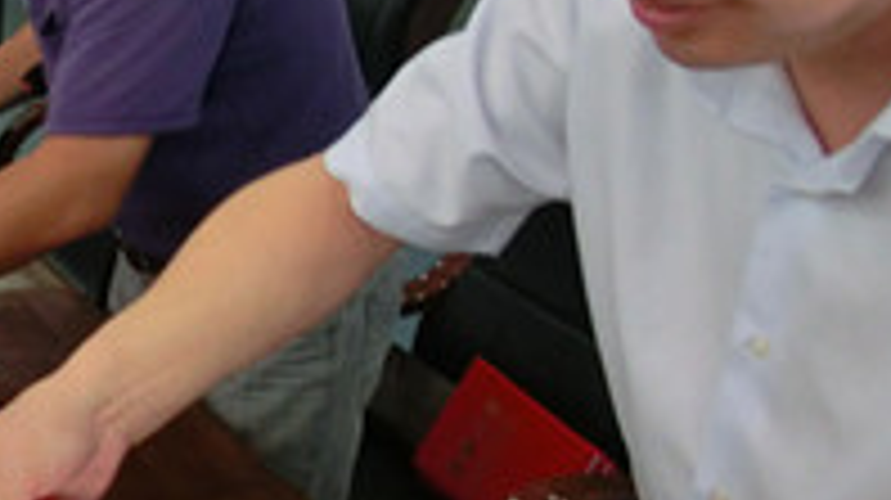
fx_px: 1558
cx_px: 58
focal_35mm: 66
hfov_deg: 30.3
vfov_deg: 18.2
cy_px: 232
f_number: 3
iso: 400
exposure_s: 1/60
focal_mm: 4.24
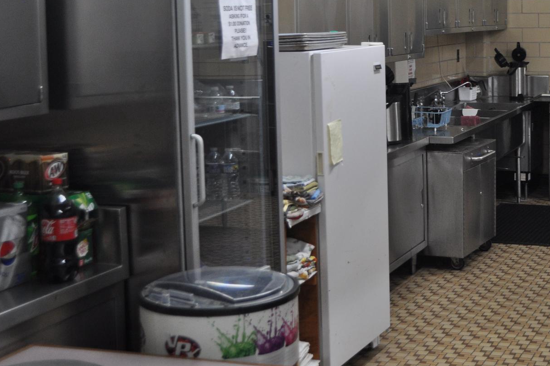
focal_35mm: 66
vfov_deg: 20.4
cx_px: 425
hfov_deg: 30.0
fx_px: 1007
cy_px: 94
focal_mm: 26
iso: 560
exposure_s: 1/60
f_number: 4.2
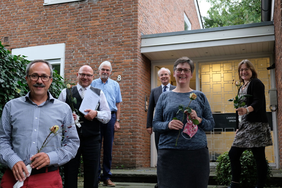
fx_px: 353
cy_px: 94
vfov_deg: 29.9
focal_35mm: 45
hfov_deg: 43.6
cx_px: 141
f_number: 3.6
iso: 640
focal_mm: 30.2
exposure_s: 1/125
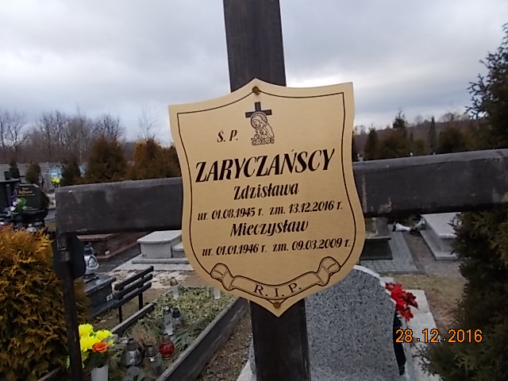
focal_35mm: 26
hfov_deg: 67.3
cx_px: 254
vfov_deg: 53.1
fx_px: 382
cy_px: 190
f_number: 3.2
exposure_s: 1/100
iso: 80
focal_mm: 4.6
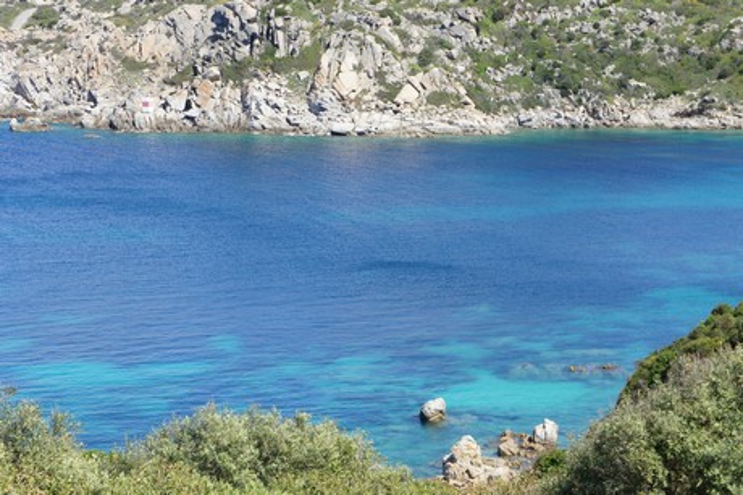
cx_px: 372
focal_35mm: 82
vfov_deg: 16.5
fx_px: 1701
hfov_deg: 24.6
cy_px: 248
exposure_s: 1/125
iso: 200
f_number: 13
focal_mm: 55
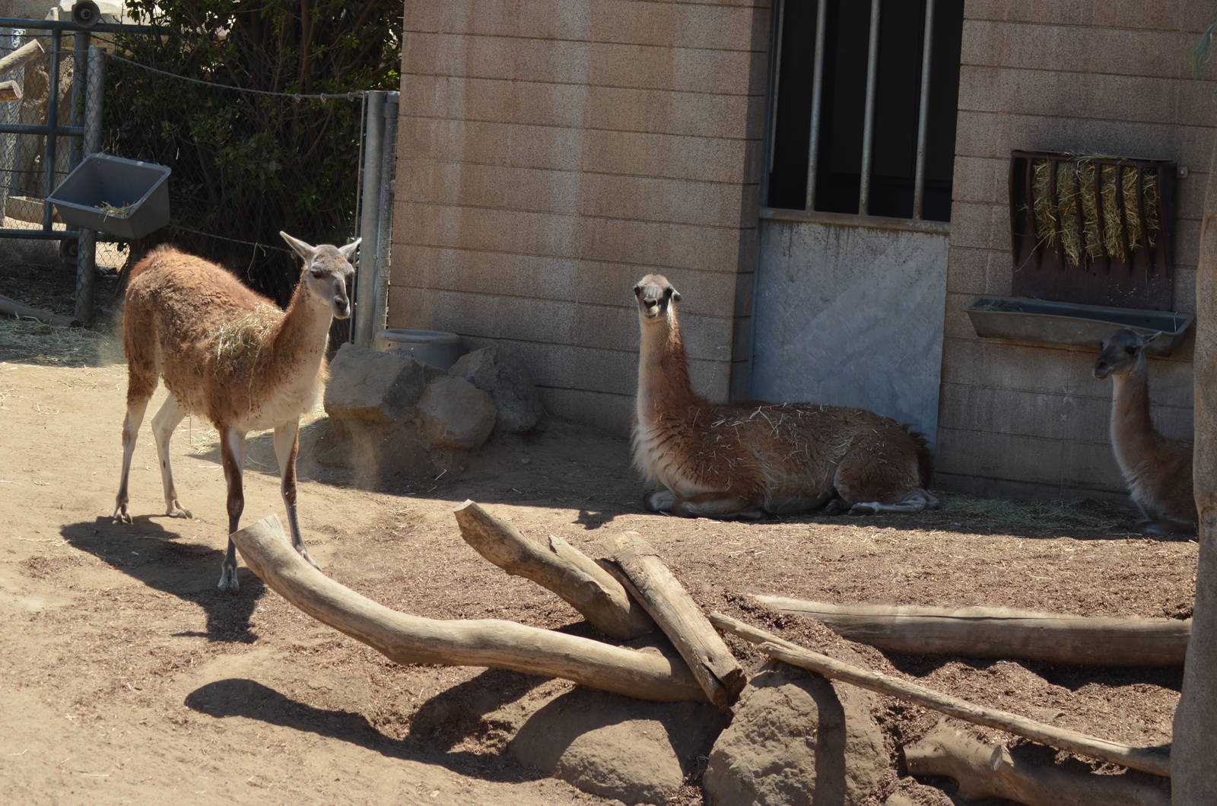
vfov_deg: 12.1
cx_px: 608
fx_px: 3796
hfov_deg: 18.2
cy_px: 403
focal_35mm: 112
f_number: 6.3
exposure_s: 1/640
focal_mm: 75
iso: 200
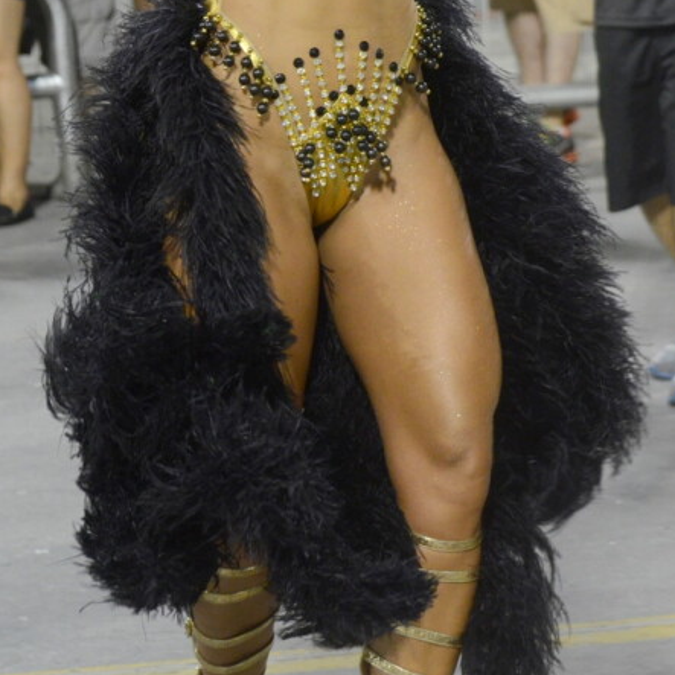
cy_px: 39
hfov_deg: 9.9
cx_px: 332
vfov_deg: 9.9
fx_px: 3883
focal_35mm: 176
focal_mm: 70
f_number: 5.6
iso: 2000
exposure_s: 1/200
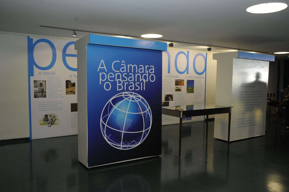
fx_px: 249
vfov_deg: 42.3
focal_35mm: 31
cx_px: 144
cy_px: 96
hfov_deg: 60.3
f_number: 5
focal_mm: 31
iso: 3200
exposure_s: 1/100
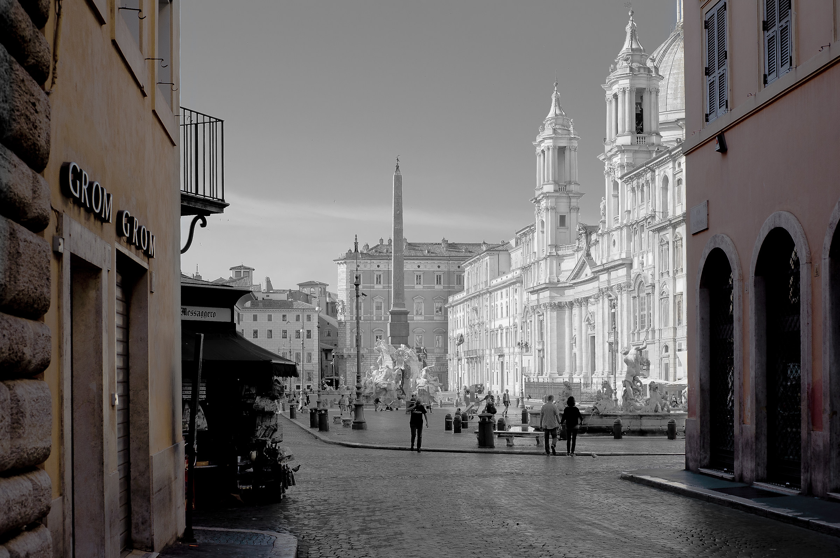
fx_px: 1166
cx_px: 420
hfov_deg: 39.6
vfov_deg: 26.9
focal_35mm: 50
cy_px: 279
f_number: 5.6
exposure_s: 1/640
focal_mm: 50
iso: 200
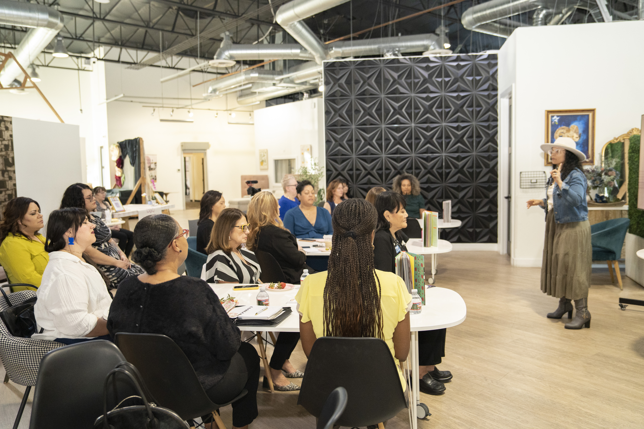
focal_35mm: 31
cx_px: 322
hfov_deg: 60.3
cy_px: 214
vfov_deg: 42.3
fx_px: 555
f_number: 2.8
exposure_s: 1/160
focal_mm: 31
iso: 4000
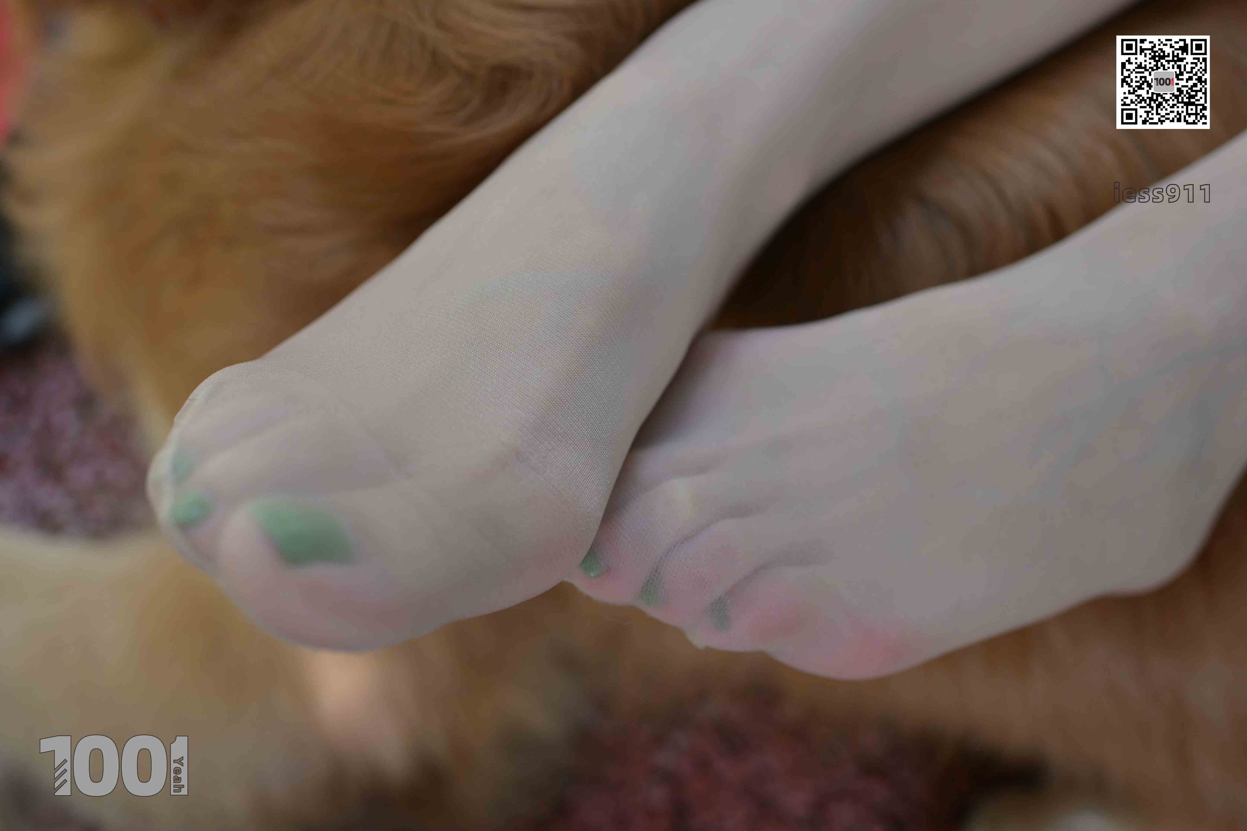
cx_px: 624
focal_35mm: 35
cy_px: 416
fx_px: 1212
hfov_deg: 54.4
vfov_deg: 37.9
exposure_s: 1/250
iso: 450
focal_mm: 35
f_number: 4
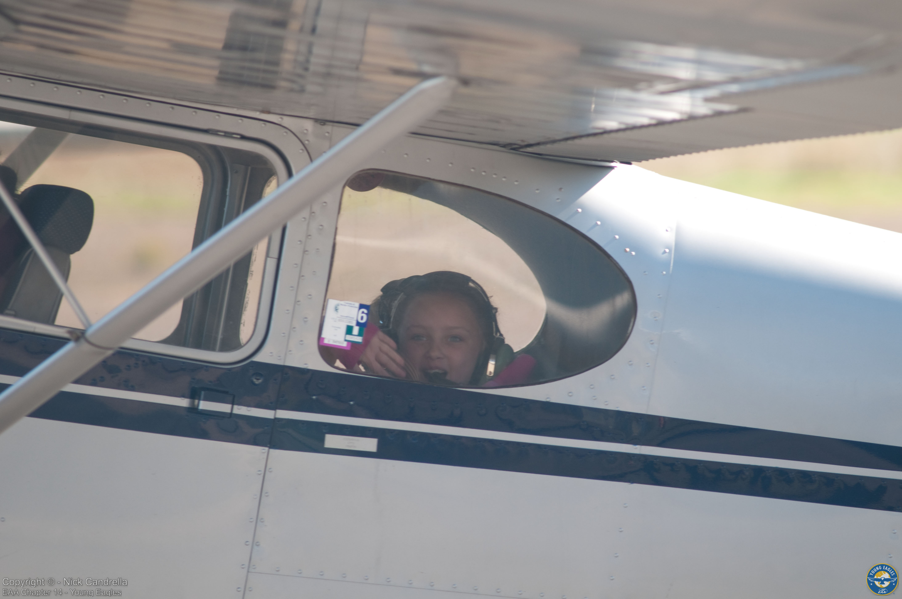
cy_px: 300
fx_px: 11261
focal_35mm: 450
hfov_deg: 4.6
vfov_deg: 3.0
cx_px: 451
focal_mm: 300
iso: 100
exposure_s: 1/100
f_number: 5.6
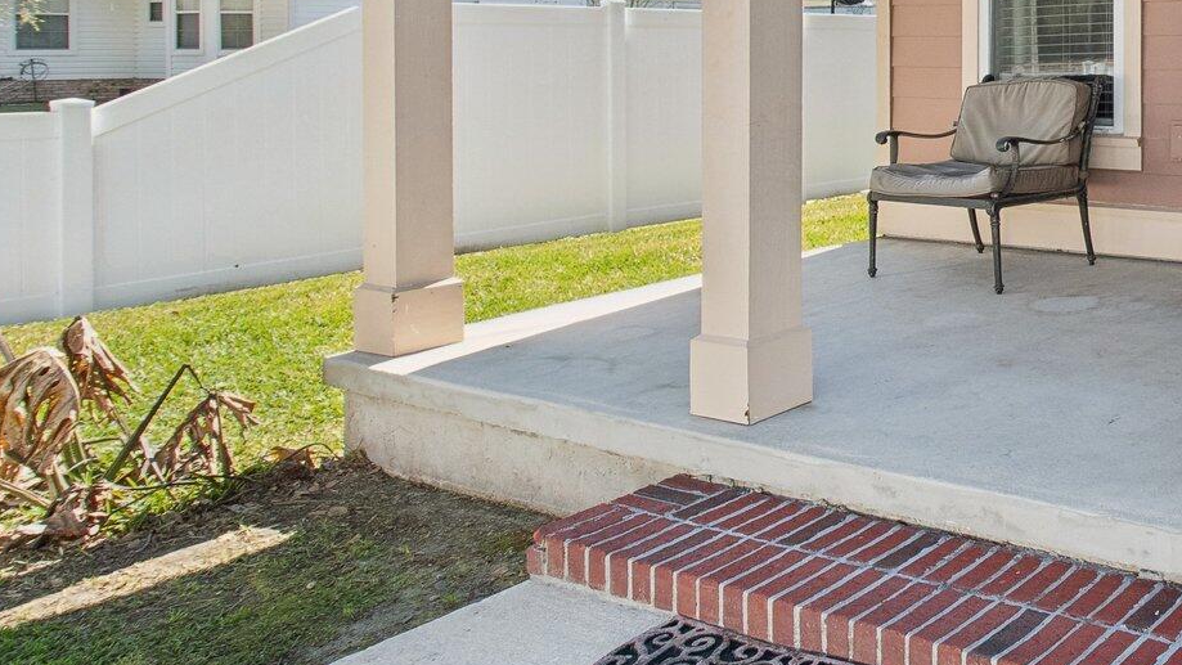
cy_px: 59
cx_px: 1264
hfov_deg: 44.8
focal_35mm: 35
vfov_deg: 32.0
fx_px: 1097
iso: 800
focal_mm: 10
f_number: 8
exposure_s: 1/250
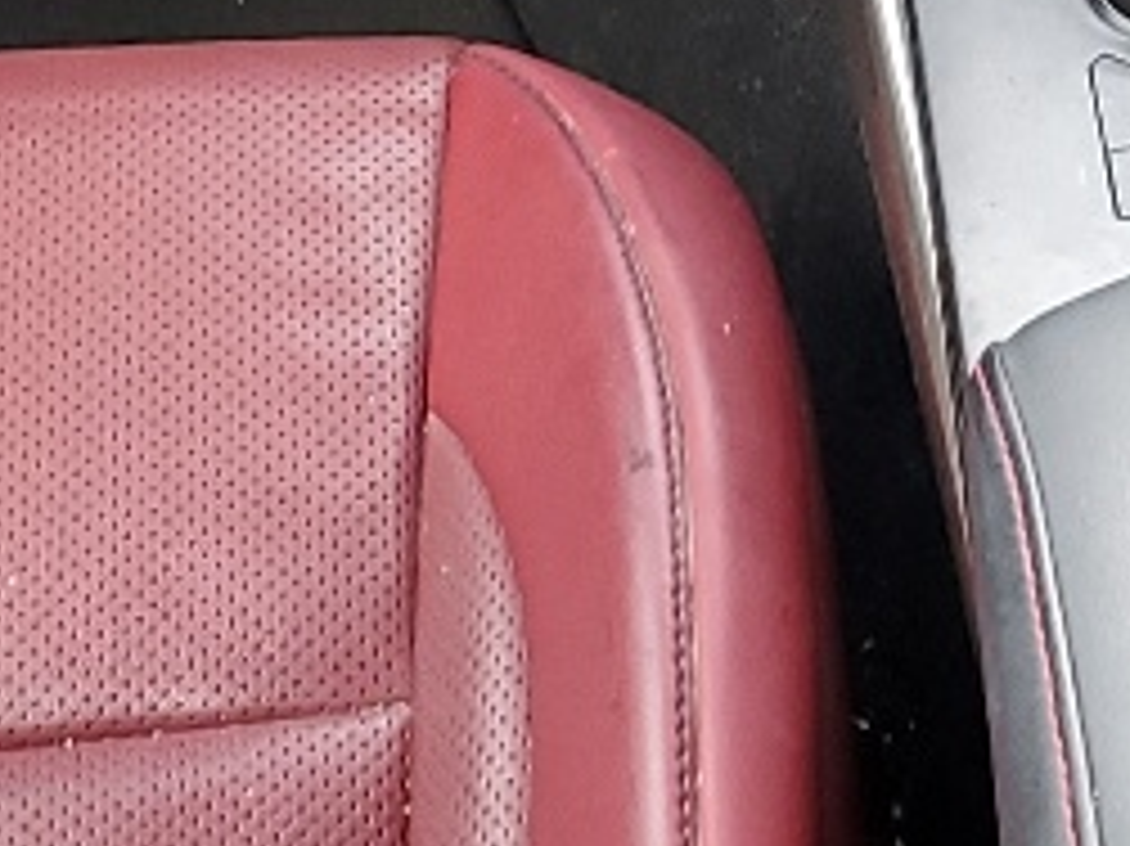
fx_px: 5416
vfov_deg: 8.9
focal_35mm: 166
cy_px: -32
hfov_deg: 11.8
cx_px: 1008
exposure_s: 1/60.2
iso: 65
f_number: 1.5
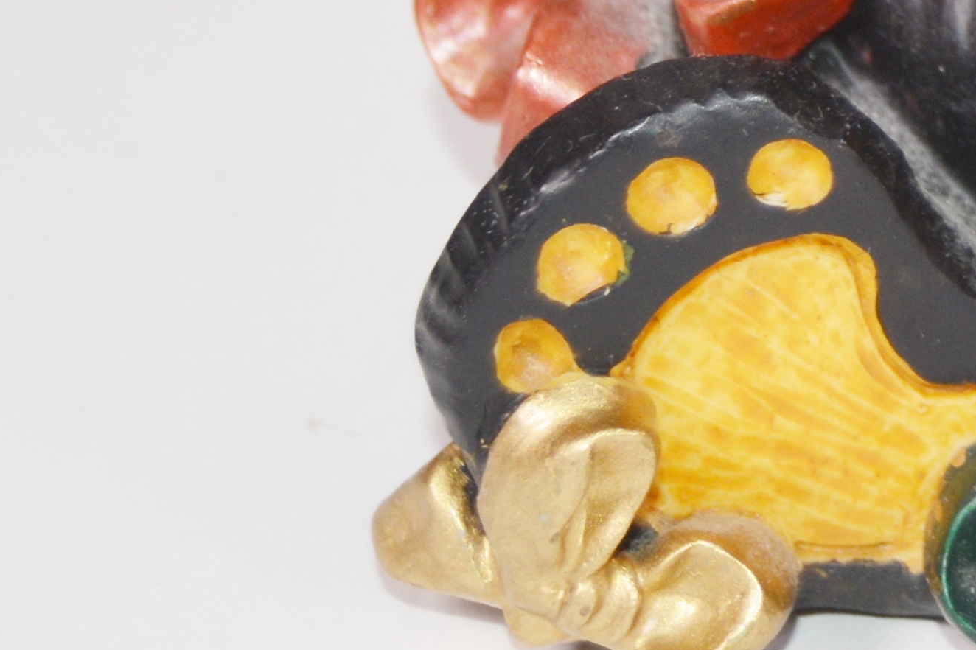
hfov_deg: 7.4
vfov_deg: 5.0
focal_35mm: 272
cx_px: 1624
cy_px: -620
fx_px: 7372
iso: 220
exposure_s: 1/125
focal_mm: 40
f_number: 5
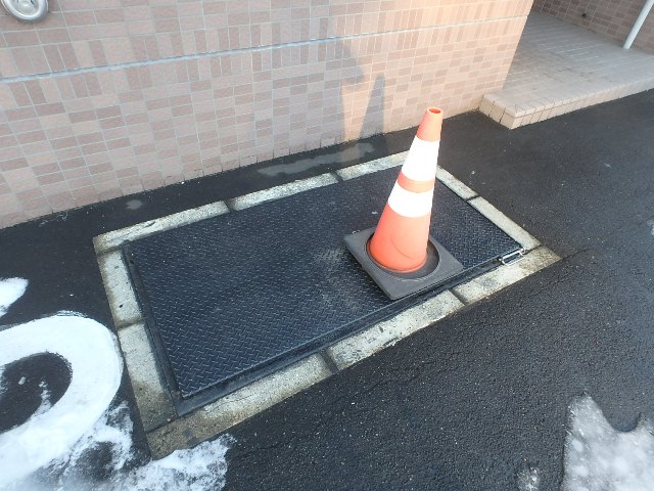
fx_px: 397
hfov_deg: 79.0
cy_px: 246
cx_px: 327
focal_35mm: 21
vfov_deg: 63.4
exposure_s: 1/60
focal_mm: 3.7
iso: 125
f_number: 3.5
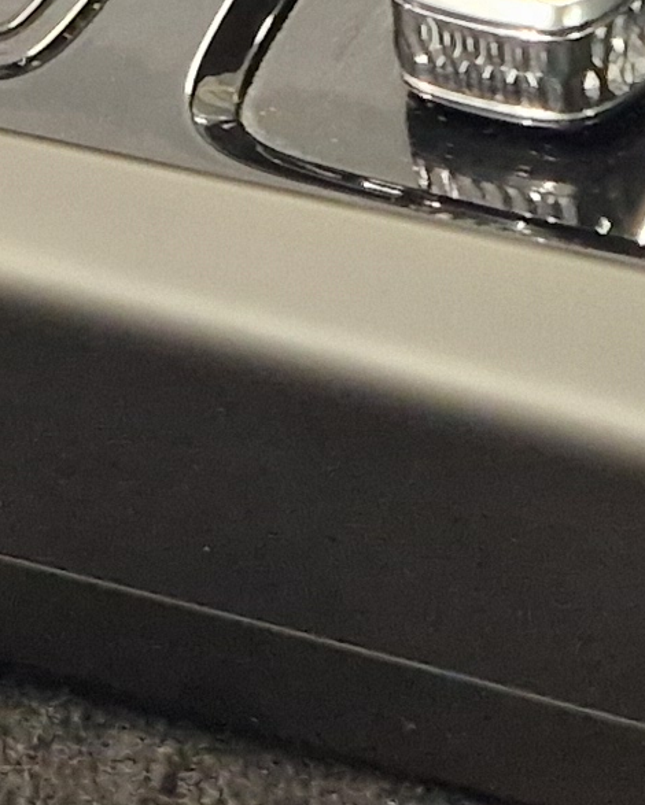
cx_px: 280
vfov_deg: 10.6
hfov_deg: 10.1
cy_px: -1215
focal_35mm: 153
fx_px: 3649
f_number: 1.8
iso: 640
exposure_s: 1/100
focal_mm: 5.4
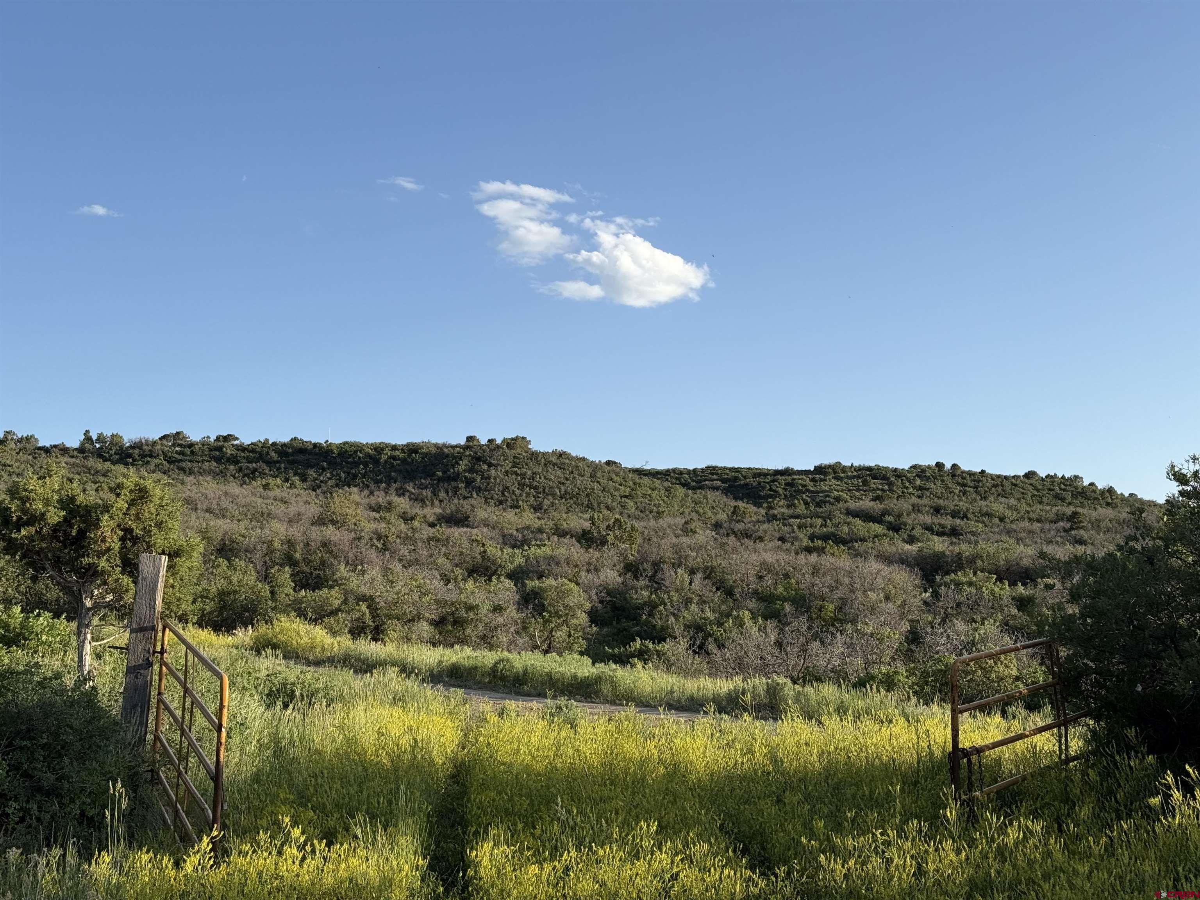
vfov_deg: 30.3
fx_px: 1664
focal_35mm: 48
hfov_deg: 39.7
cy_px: 450
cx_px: 600
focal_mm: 6.76
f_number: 1.78
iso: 64
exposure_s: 1/2273
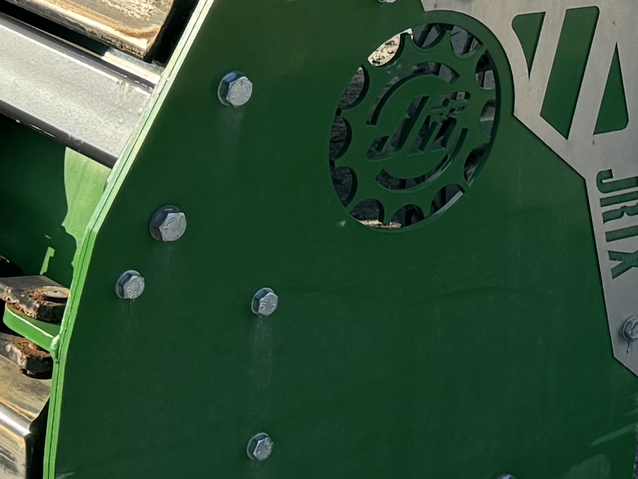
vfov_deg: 10.3
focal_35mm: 139
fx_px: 2563
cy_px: -244
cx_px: 853
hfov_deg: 13.6
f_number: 1.78
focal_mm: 6.76
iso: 80
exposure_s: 1/1869
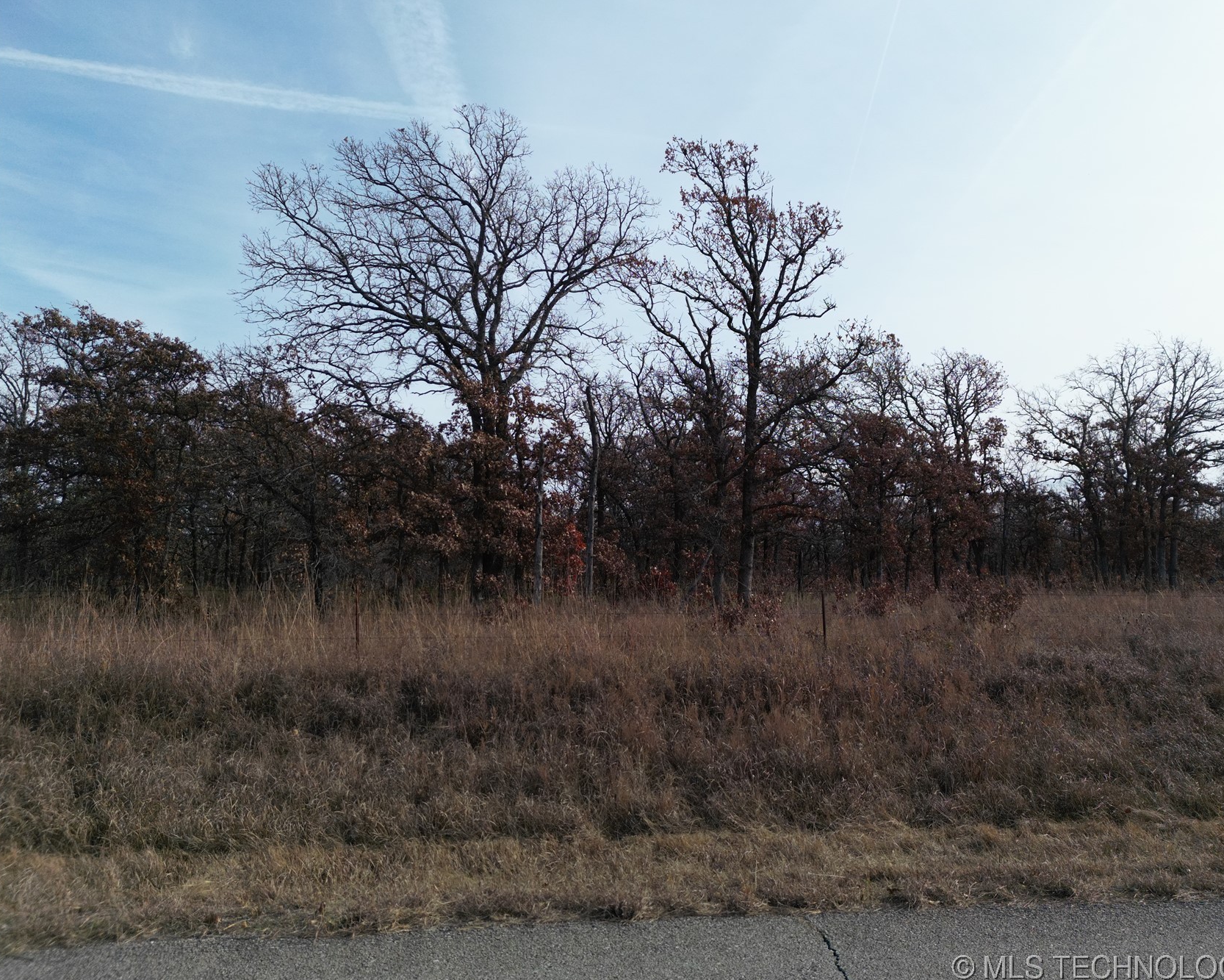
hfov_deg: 63.8
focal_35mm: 27
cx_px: 698
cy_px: 469
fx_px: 978
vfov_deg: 53.2
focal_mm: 6.72
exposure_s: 1/3200
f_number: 1.7
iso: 130
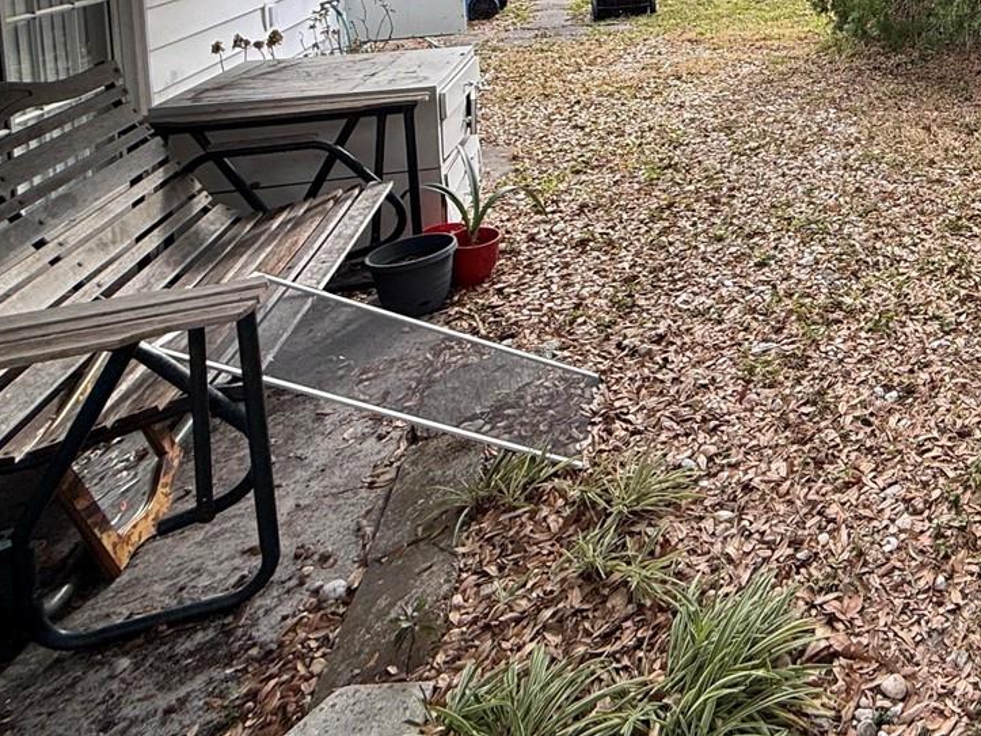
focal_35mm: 31
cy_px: -56
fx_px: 878
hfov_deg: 46.3
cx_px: 1033
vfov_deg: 38.4
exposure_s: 1/336
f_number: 2.2
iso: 64
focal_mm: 2.22
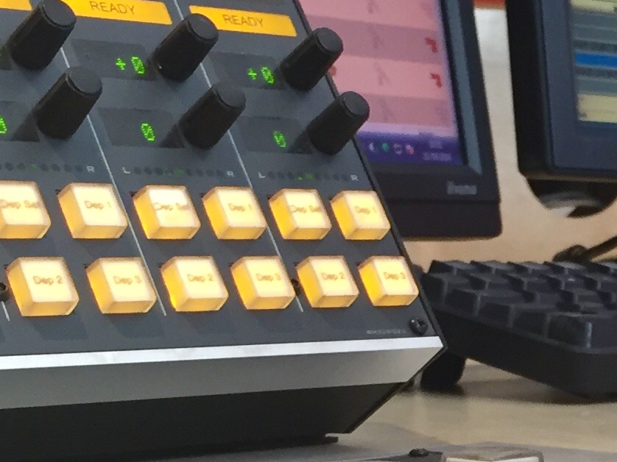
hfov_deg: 16.9
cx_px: 671
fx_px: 2014
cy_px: 387
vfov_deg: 13.0
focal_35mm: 113
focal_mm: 4.15
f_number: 2.2
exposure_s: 1/33
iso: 125
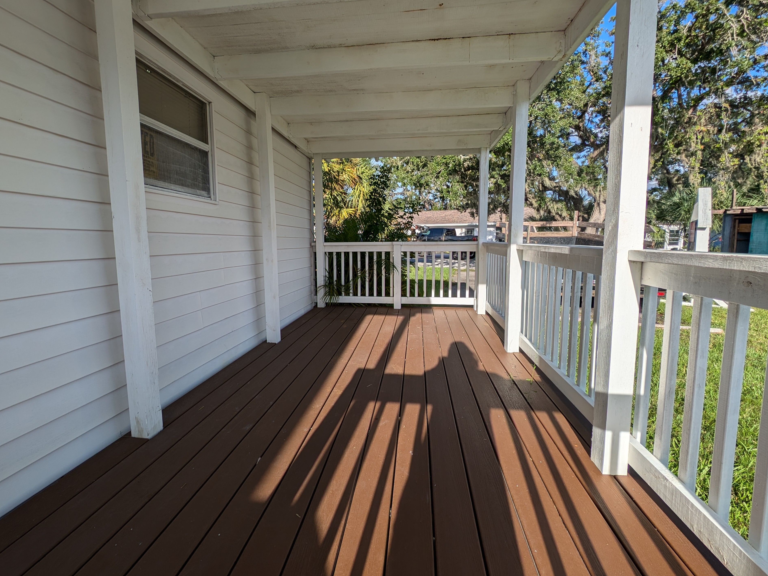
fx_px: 288
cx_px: 379
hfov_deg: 106.2
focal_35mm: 13
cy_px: 267
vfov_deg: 89.8
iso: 43
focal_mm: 2.23
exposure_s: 1/2058
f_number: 1.95
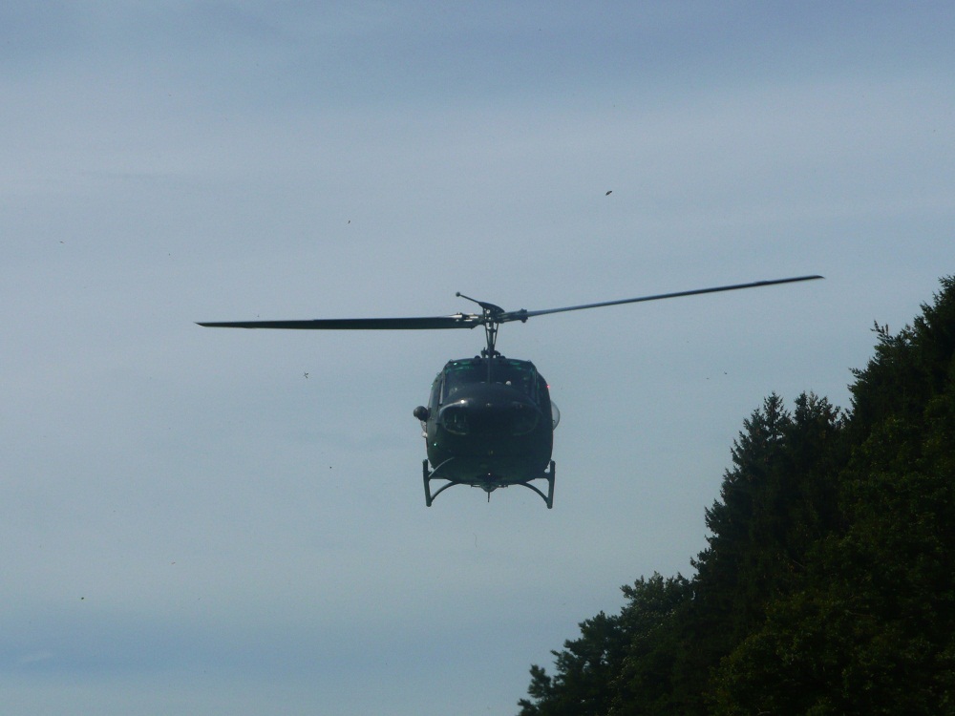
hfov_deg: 16.6
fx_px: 3283
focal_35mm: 119
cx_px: 478
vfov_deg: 12.5
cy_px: 358
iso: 100
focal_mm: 19.5
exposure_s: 1/1300
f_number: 4.7
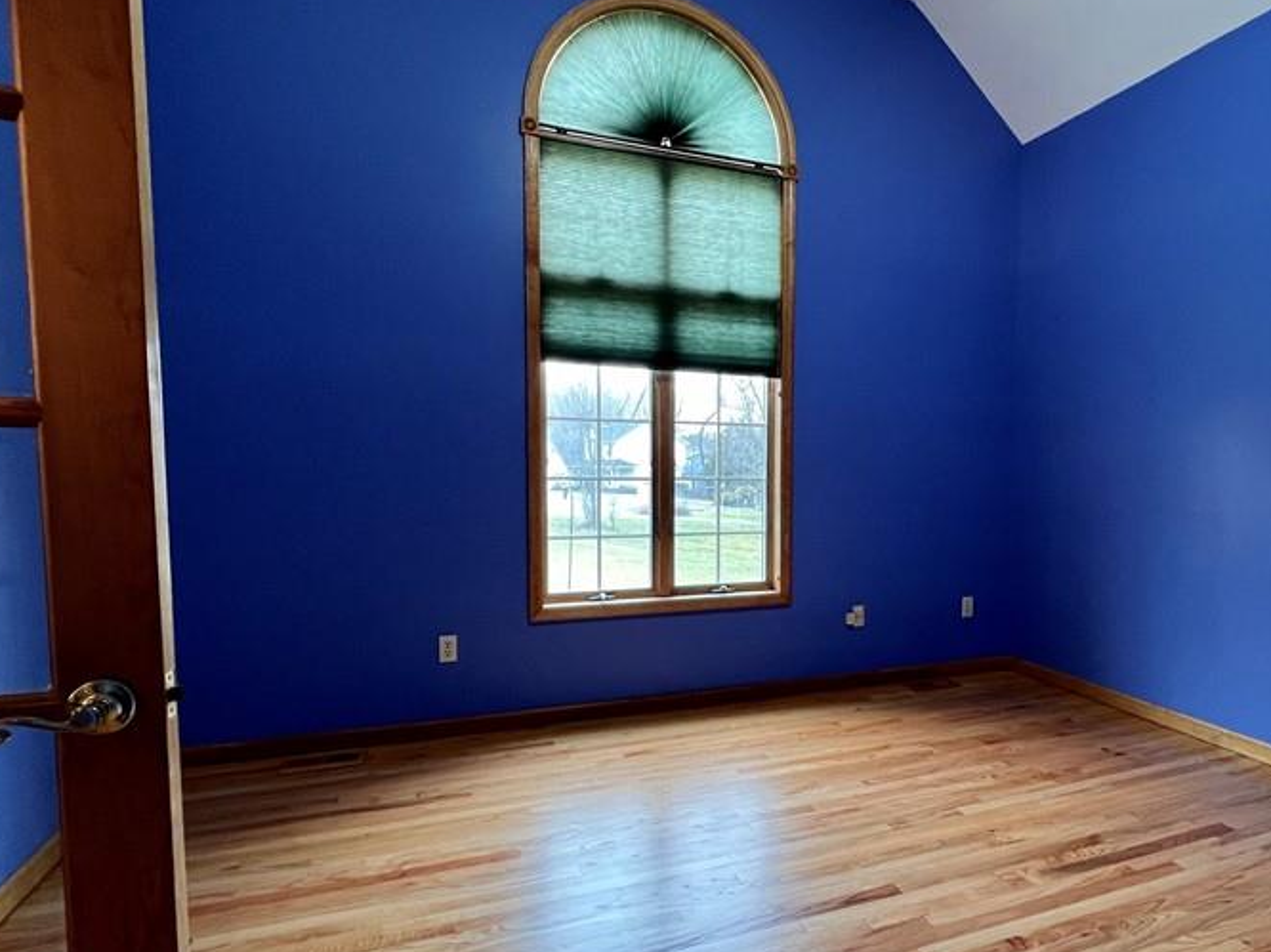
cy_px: 519
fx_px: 734
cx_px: 796
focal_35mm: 20
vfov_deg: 65.8
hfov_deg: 80.2
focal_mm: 1.57
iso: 125
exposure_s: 1/60
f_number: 1.8
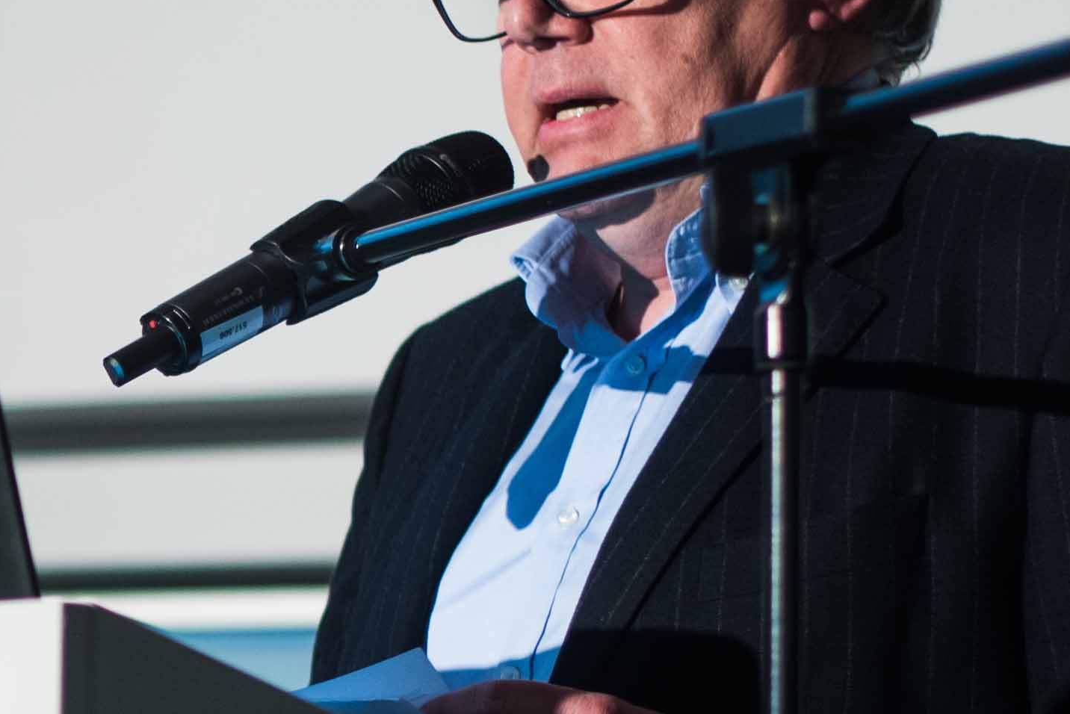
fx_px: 6244
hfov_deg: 9.6
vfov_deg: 6.5
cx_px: -360
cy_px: 840
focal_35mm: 210
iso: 400
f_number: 1.8
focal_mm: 50
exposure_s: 1/80
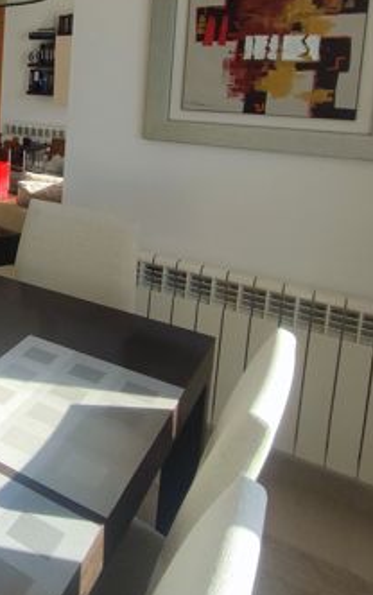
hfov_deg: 27.3
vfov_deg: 51.2
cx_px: -153
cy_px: 134
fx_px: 585
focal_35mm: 36
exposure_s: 1/659
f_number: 2.2
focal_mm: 1.65
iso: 50
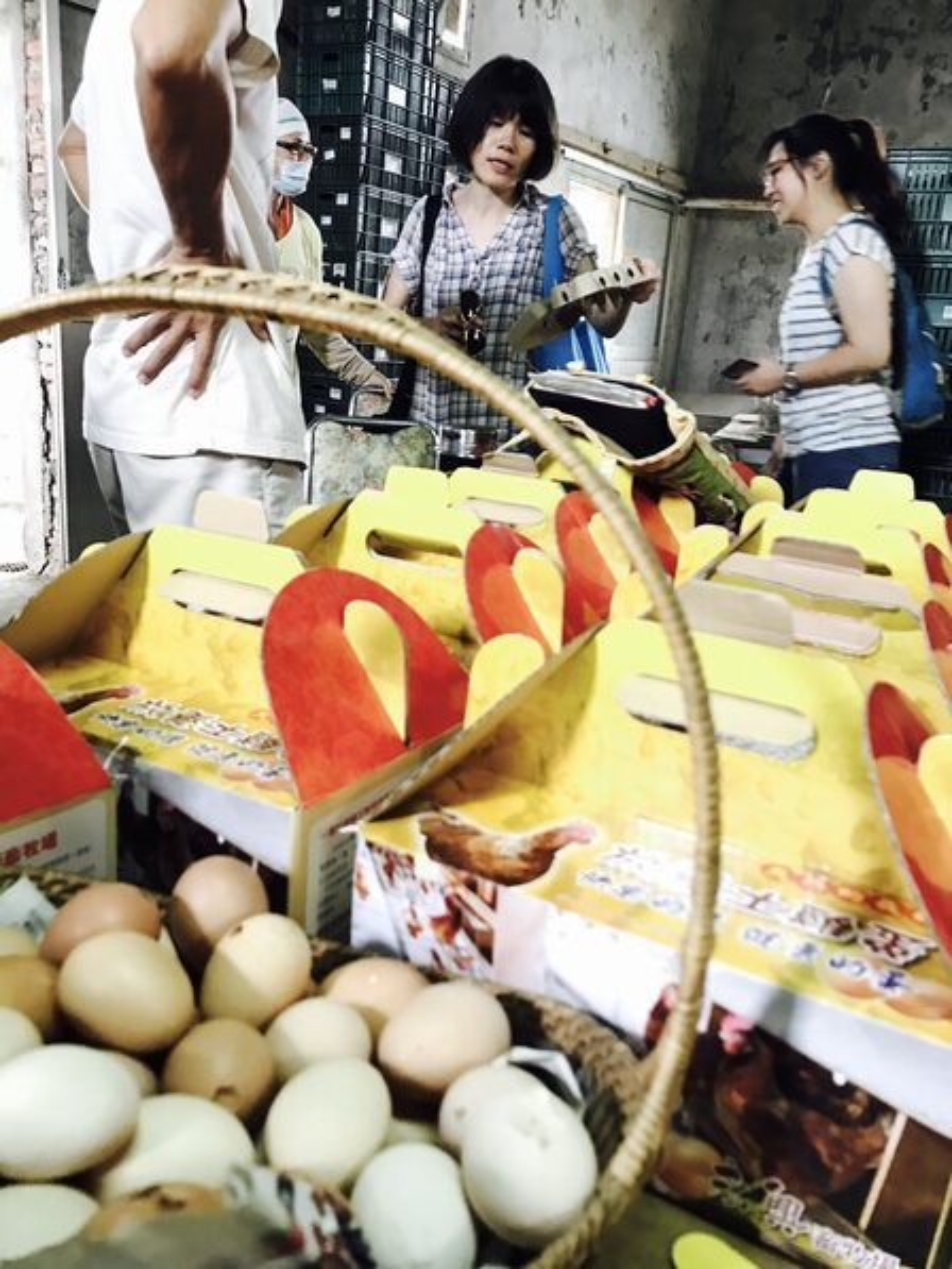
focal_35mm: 28
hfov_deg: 49.8
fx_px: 1026
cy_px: 634
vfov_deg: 63.4
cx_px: 476
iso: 64
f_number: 1.8
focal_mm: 3.99
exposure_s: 1/15
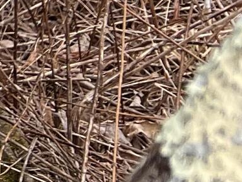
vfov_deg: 6.6
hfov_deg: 7.5
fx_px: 1419
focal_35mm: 203
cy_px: -373
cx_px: -668
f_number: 1.5
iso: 50
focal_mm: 5.7
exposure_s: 1/1183
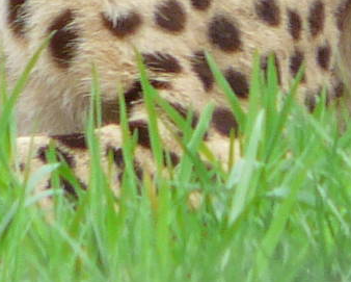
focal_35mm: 2928
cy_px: -278
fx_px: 30443
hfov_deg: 0.7
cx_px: 108
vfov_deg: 0.5
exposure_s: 1/100
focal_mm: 65.3
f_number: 3.6
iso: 125
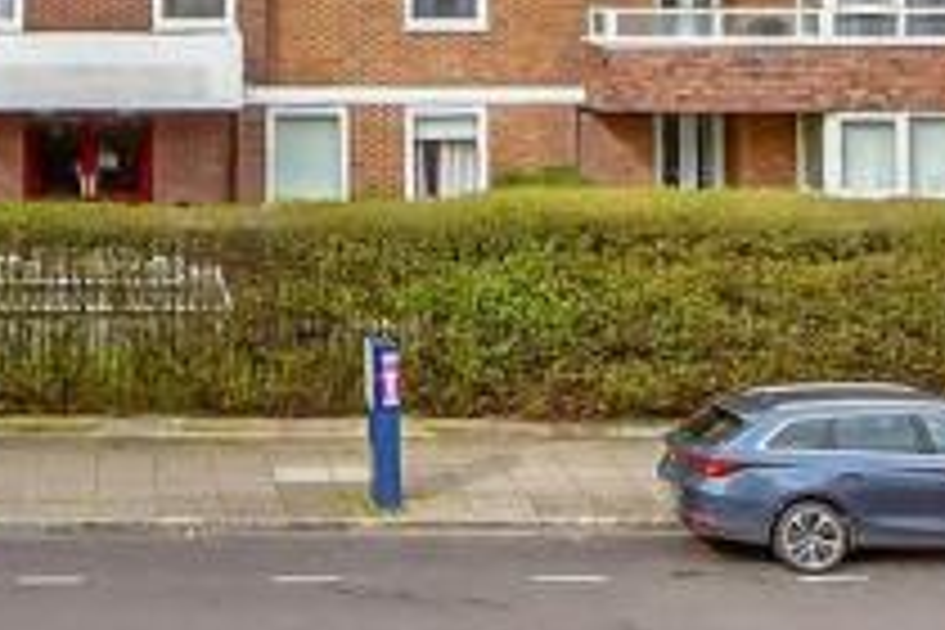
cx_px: -68
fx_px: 1916
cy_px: -349
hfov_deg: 25.8
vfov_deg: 16.7
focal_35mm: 73
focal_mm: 10
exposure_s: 1/250
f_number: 8
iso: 500
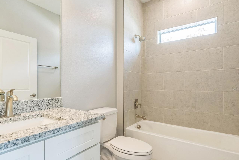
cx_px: 99
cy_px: 89
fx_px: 133
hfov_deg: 83.2
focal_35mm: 20
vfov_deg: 61.7
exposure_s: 1/100
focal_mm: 16
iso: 1600
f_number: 8
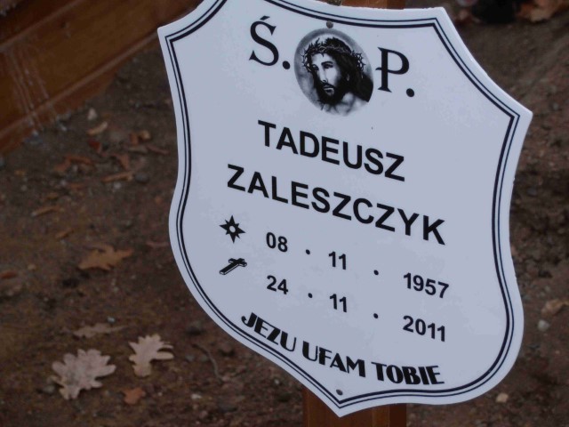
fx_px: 2268
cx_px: 284
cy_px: 214
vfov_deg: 10.7
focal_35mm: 138
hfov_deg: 14.3
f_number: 5.8
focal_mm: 24.39
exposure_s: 1/80
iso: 125
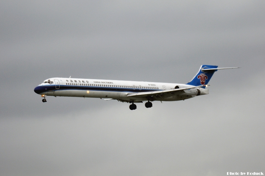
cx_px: 132
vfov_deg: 2.7
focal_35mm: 510
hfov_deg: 4.0
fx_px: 3749
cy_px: 88
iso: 400
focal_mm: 340
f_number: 4.8
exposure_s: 1/640
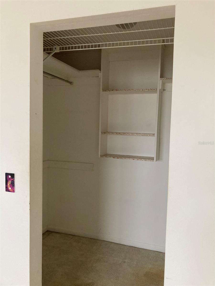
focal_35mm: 28
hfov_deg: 49.7
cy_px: 143
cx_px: 108
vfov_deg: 63.4
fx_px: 232
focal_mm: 3.99
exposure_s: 1/60
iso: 200
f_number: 1.8
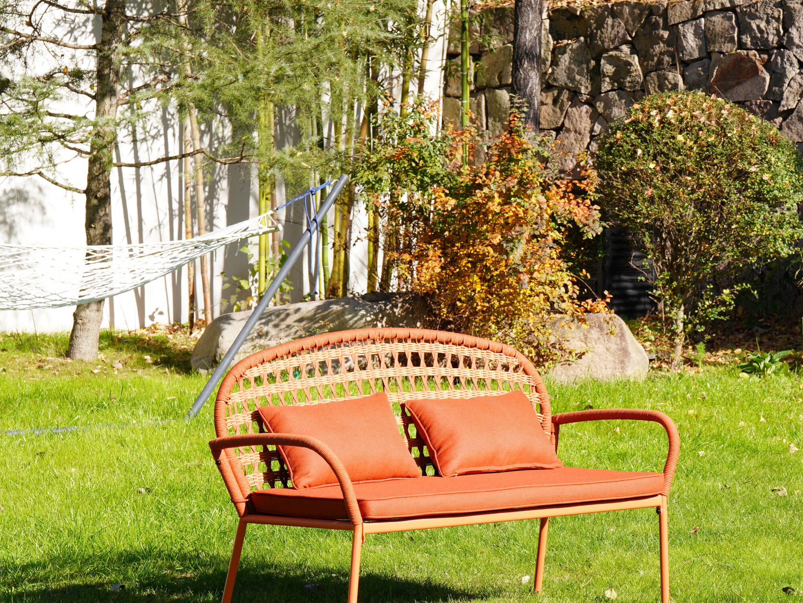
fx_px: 3503
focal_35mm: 151
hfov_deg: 13.1
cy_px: 360
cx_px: 537
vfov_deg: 9.8
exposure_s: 1/100
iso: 200
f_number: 13
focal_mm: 105
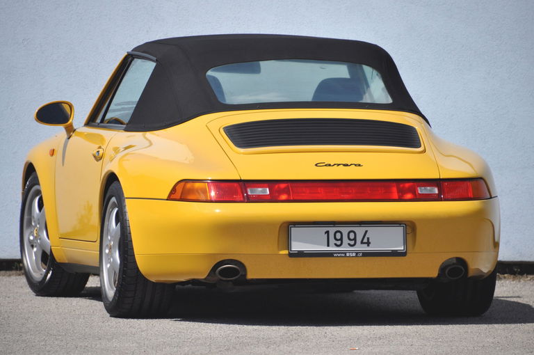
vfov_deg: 3.8
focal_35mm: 360
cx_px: 267
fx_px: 5333
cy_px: 178
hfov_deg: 5.7
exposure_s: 1/1250
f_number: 6.3
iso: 500
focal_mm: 240
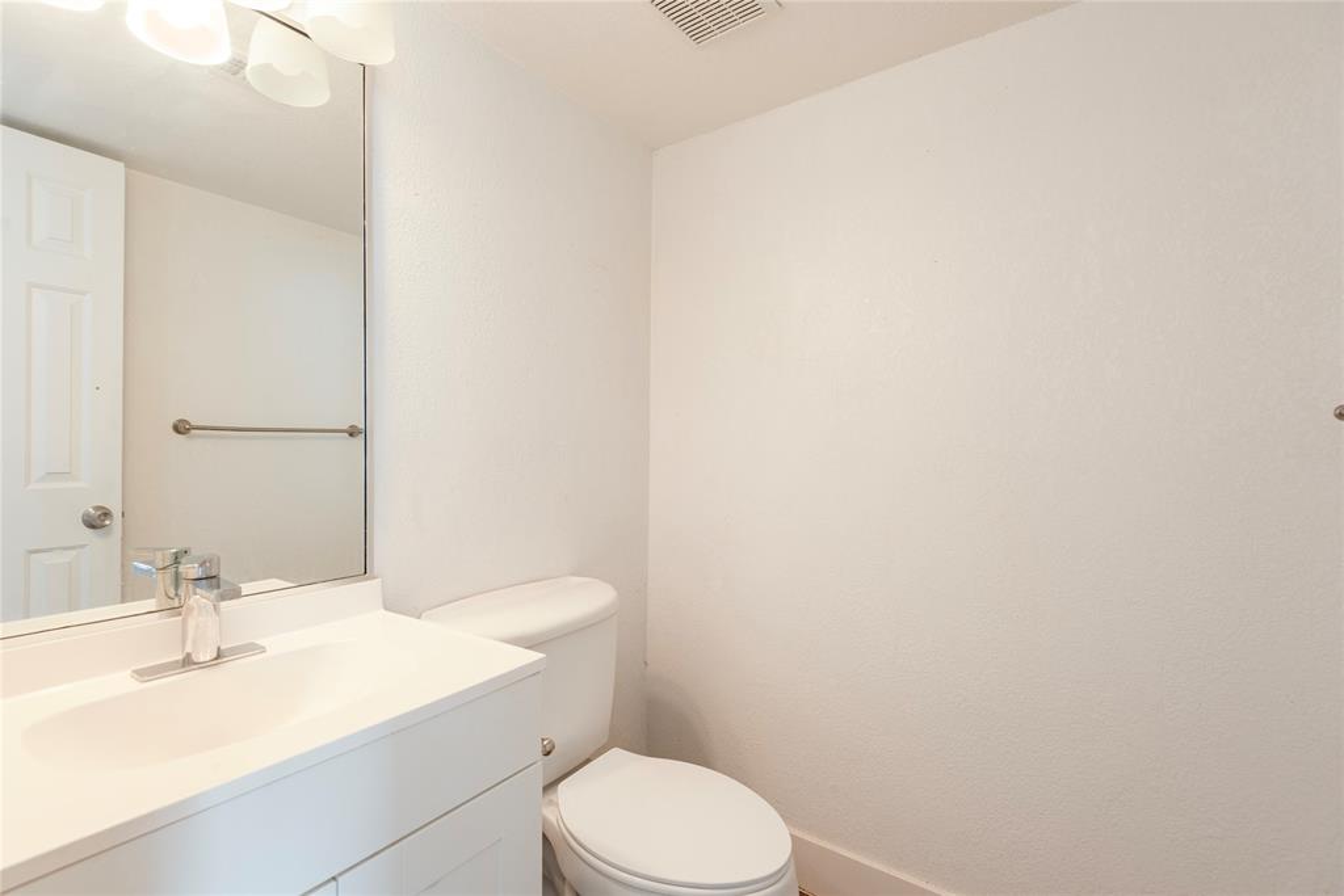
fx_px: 597
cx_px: 672
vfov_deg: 73.8
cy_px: 448
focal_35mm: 16
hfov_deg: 96.7
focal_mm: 16
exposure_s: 1/13
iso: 100
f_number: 7.1
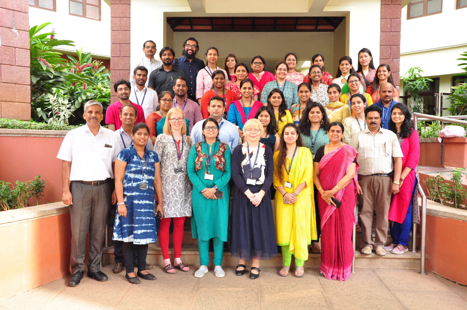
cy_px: 155
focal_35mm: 38
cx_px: 234
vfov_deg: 35.4
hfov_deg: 51.3
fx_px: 486
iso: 640
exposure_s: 1/125
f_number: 6.3
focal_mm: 25
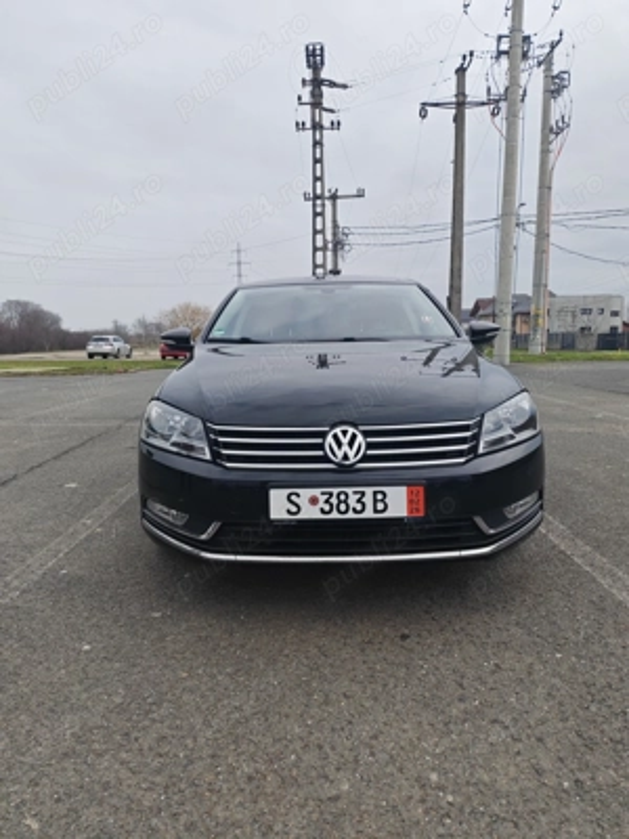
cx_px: 314
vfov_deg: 71.6
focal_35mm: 24
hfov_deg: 56.8
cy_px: 420
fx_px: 581
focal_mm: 6.12
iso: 50
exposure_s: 1/410
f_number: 1.9
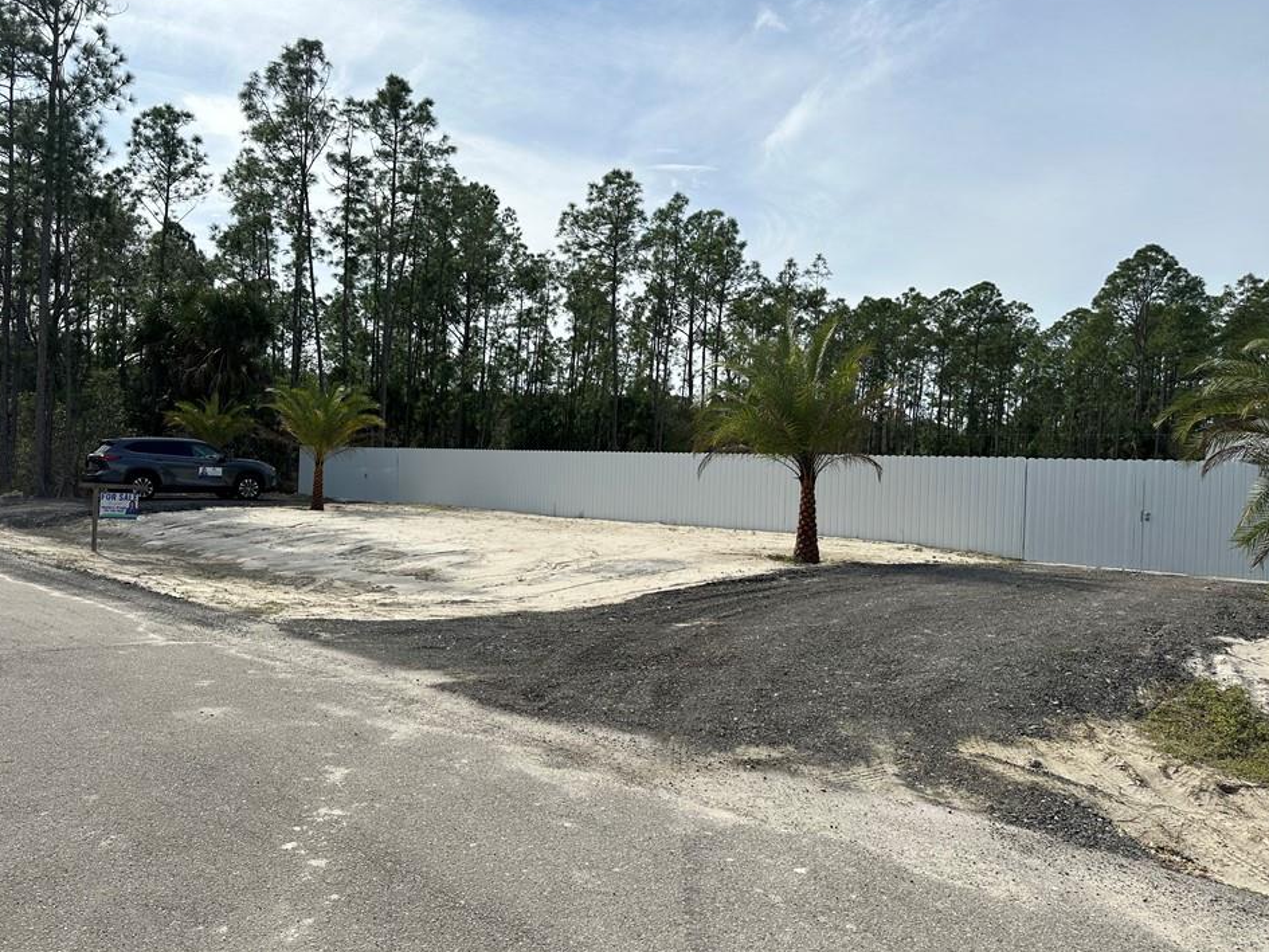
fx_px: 953
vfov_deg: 53.1
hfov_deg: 67.2
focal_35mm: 26
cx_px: 592
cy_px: 474
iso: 80
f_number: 1.78
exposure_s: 1/6211
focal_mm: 6.86
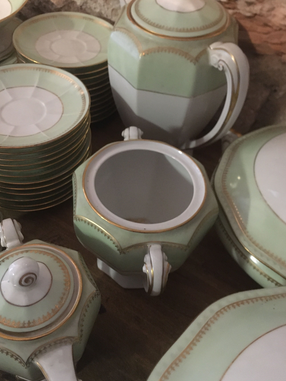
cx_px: 122
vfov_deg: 53.9
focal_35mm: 34
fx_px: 375
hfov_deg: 41.7
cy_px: 174
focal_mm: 4.15
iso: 500
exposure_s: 1/17
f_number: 2.2
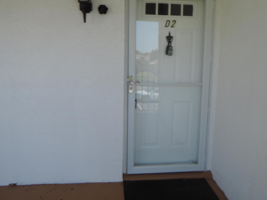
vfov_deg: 48.1
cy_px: 86
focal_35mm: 29
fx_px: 224
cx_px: 140
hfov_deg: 61.6
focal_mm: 5.1
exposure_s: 1/320
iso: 80
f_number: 2.8
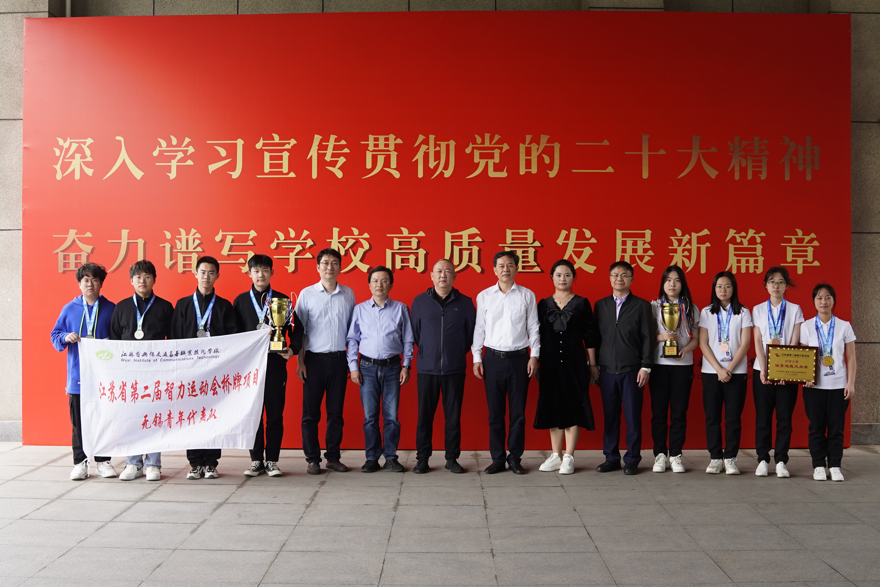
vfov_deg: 34.2
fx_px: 953
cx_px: 440
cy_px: 294
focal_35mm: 39
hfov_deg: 49.6
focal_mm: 26.3
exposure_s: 1/160
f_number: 4
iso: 200
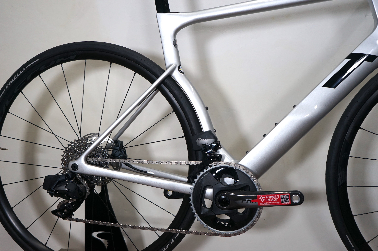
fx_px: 409
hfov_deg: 49.6
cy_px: 126
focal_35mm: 39
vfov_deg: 34.1
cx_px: 189
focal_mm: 39
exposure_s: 1/160
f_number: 4
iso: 500
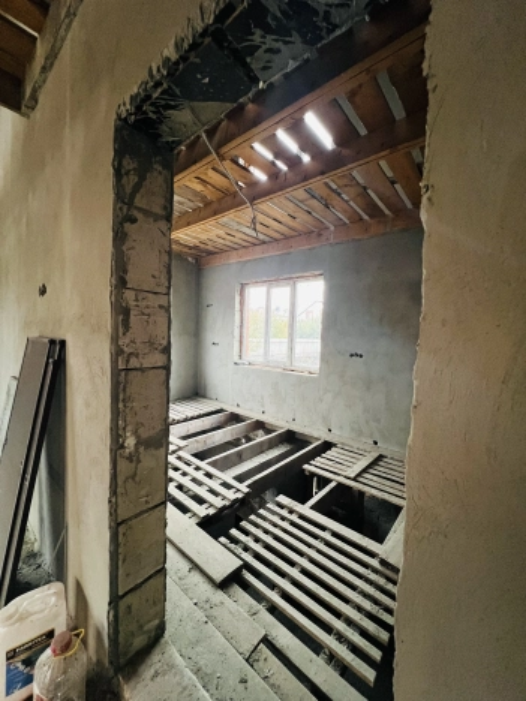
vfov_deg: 106.2
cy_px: 350
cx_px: 263
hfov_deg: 89.9
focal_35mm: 13
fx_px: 263
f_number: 1.8
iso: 320
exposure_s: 1/60
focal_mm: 1.57
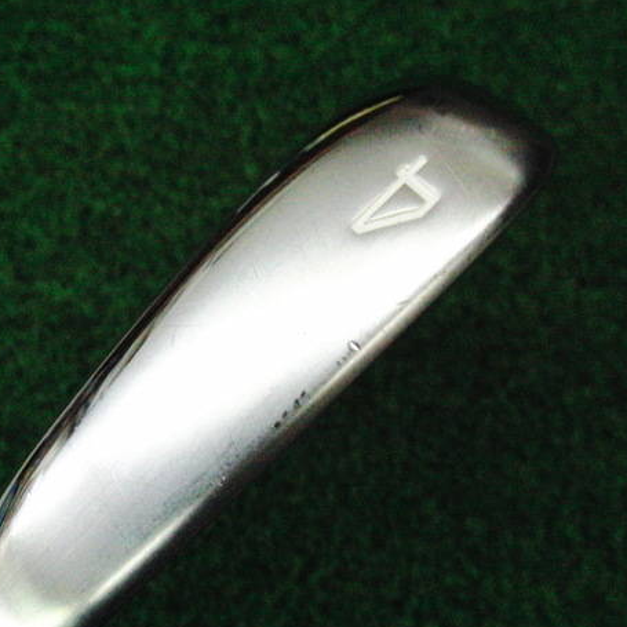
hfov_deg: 36.8
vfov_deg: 36.8
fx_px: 943
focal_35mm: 46
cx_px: 287
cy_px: 306
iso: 3200
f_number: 3.6
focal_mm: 6.42
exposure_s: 1/800
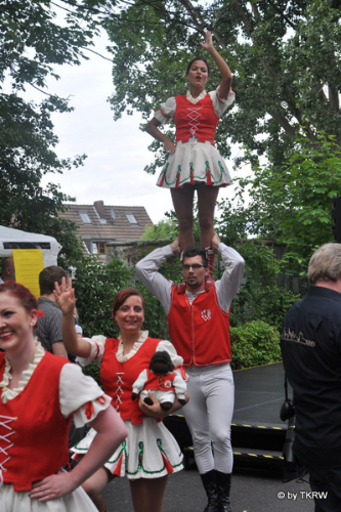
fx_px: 853
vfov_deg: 33.4
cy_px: 256
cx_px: 170
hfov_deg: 22.6
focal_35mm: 60
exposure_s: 1/1000
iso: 400
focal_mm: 40
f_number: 4
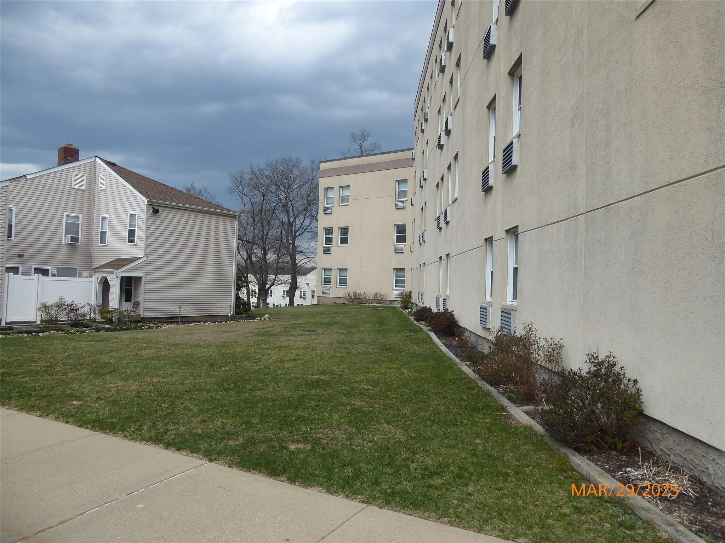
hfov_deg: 69.4
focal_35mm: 25
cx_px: 362
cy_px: 272
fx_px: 524
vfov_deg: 54.9
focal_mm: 4.3
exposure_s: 1/400
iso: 80
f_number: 3.3
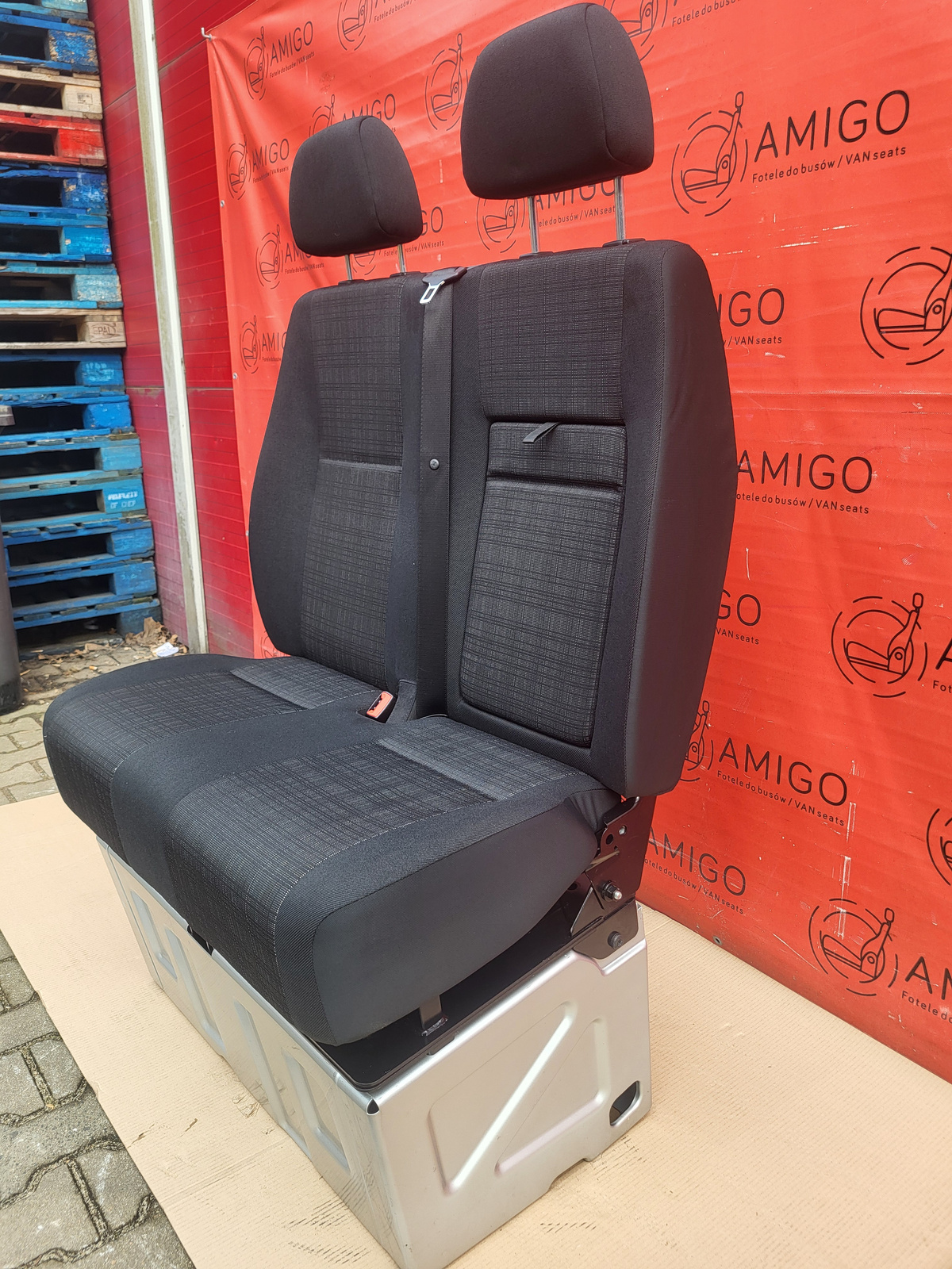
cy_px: 634
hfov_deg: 53.1
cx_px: 476
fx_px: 953
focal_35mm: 26
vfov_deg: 67.3
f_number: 1.8
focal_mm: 5.4
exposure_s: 1/241
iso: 40
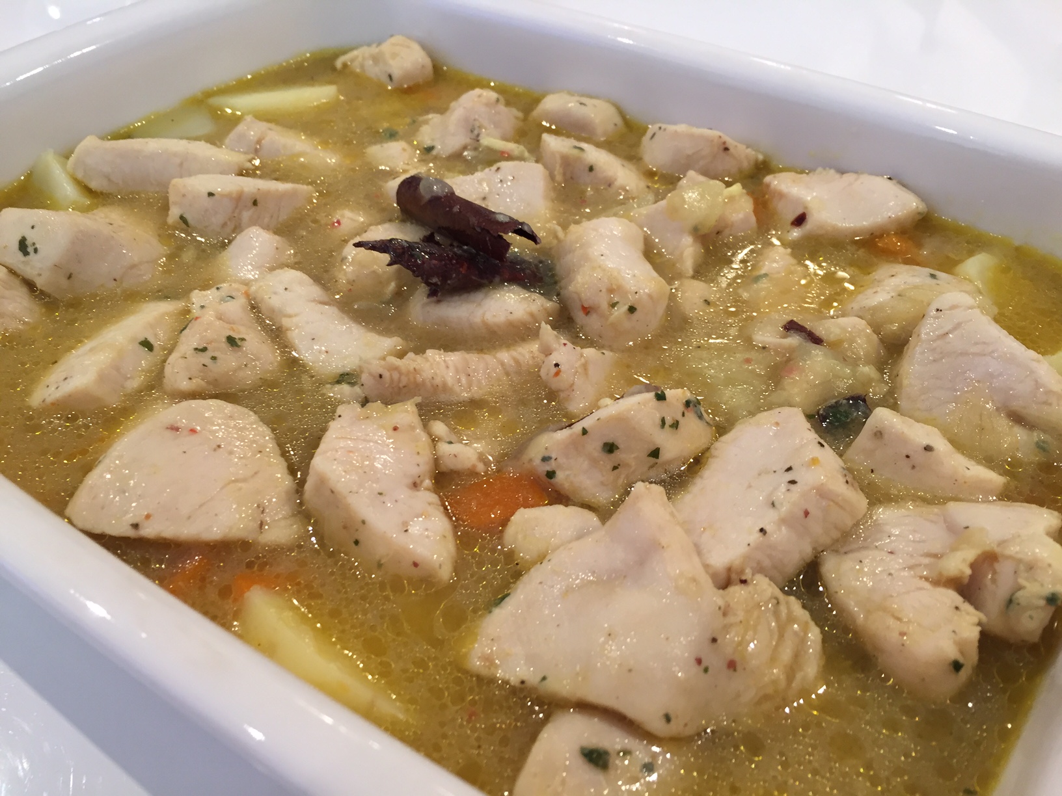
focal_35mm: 29
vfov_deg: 48.2
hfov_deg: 61.7
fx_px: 890
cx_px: 531
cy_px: 398
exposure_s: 1/33
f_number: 2.2
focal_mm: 4.15
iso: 80
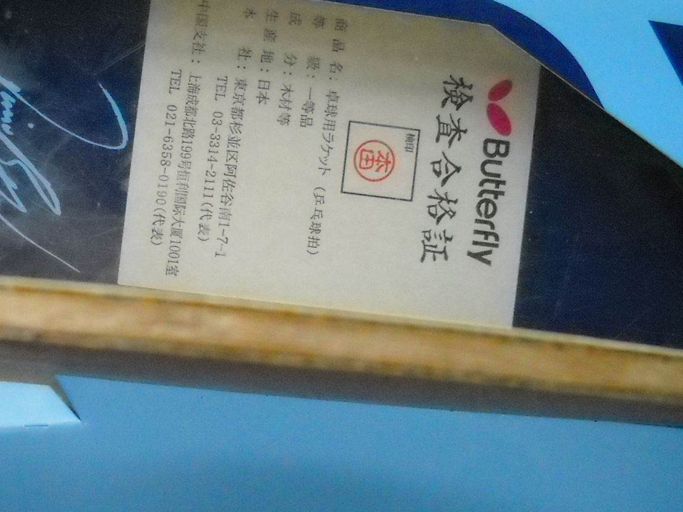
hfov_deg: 25.4
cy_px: 317
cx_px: 178
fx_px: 1500
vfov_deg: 19.4
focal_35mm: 76
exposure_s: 1/141
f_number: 3.1
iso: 800
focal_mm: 6.72
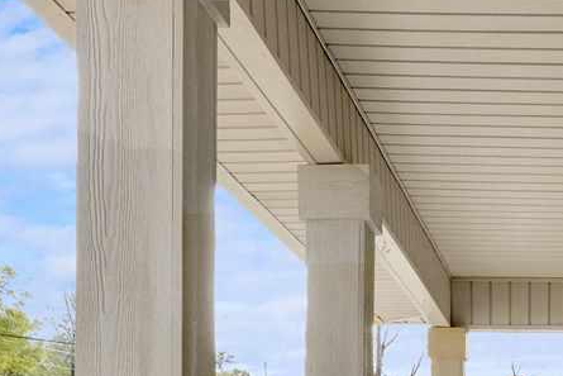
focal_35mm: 71
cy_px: 487
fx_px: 1115
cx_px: 582
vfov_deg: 17.9
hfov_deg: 26.6
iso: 500
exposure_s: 1/160
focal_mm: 15.5
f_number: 11
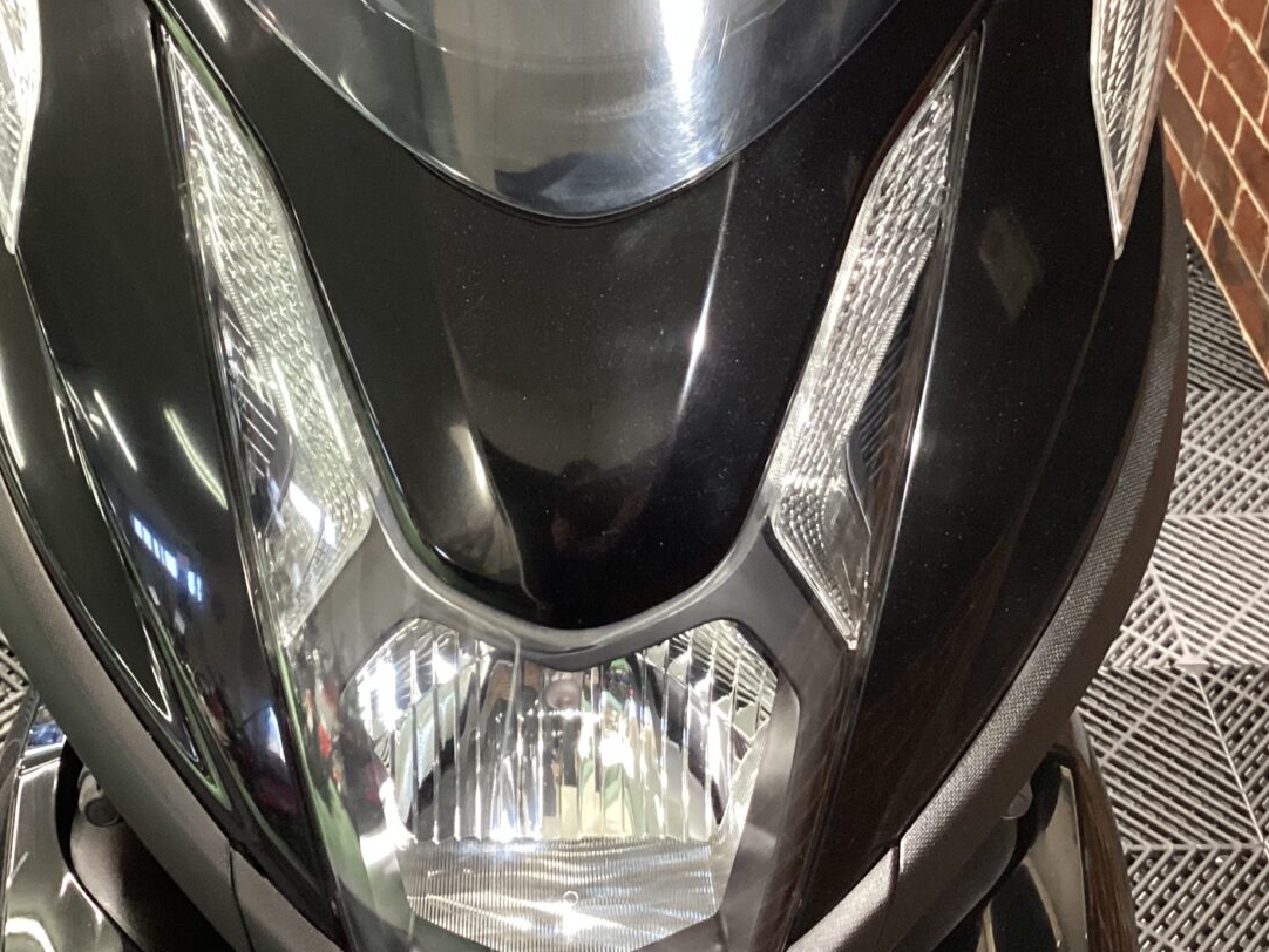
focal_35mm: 55
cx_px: 522
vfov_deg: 26.5
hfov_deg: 34.8
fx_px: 2017
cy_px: 346
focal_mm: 3.3
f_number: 2.4
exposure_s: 1/40
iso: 320
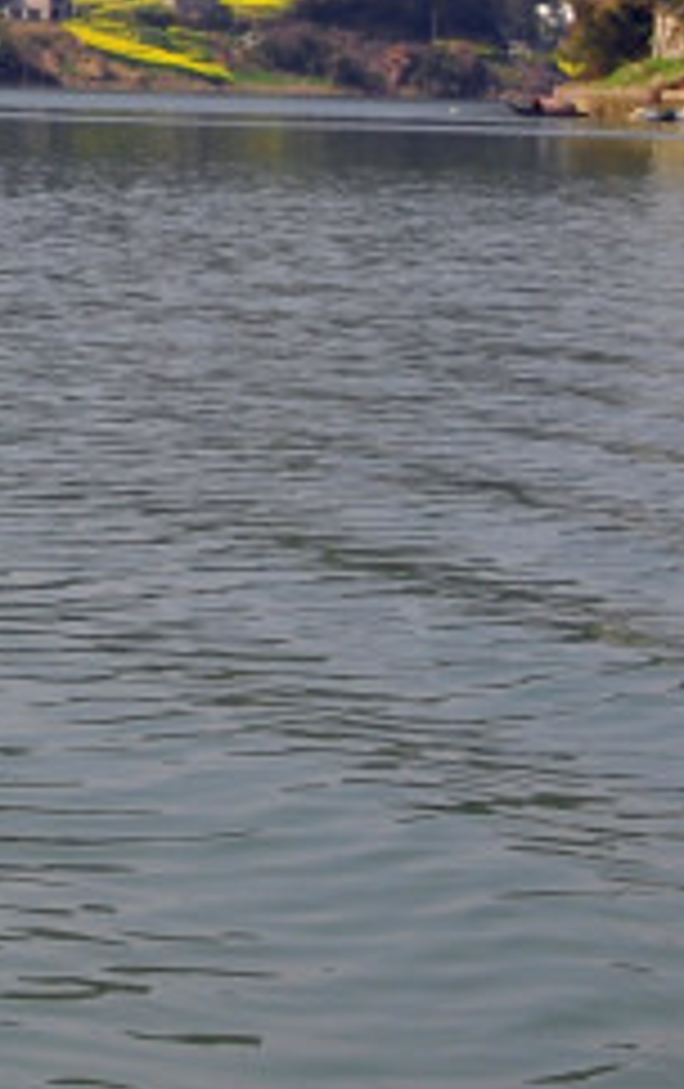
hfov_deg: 8.3
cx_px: -1494
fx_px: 3834
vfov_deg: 15.5
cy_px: -238
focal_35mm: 129
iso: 200
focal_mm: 20
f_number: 10
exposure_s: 1/400
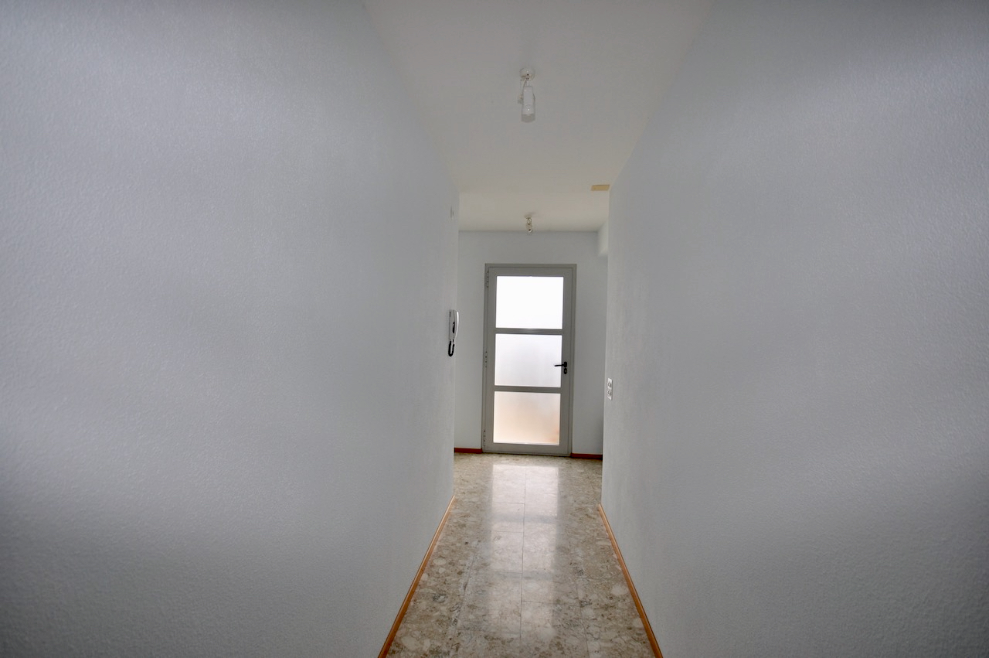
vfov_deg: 77.2
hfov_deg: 100.4
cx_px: 494
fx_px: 412
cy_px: 329
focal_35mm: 15
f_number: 5.6
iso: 200
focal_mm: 10
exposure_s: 1/125
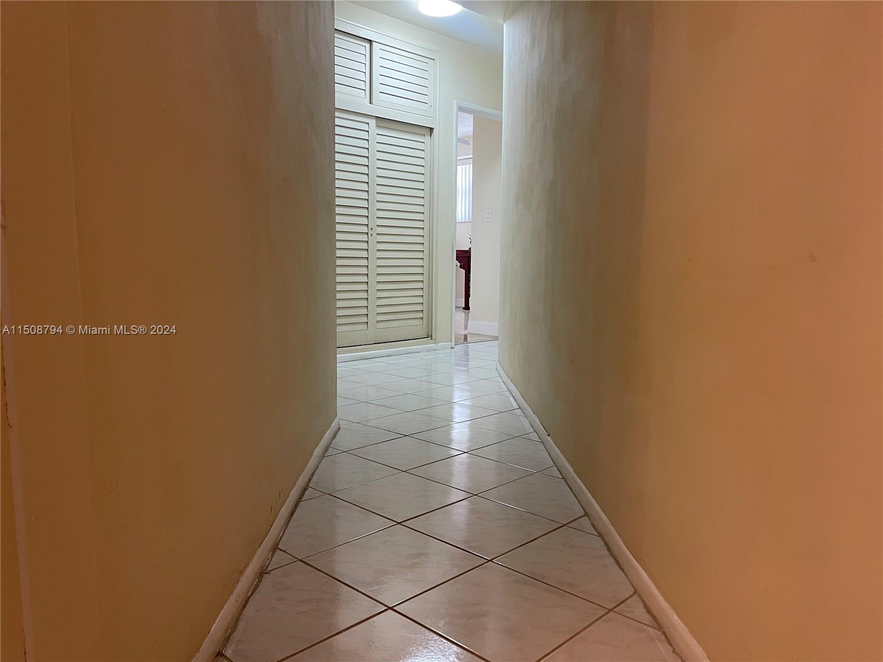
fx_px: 638
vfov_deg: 54.9
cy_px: 331
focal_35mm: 25
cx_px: 442
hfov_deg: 69.4
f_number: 1.6
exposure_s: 1/60
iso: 250
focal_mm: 5.1
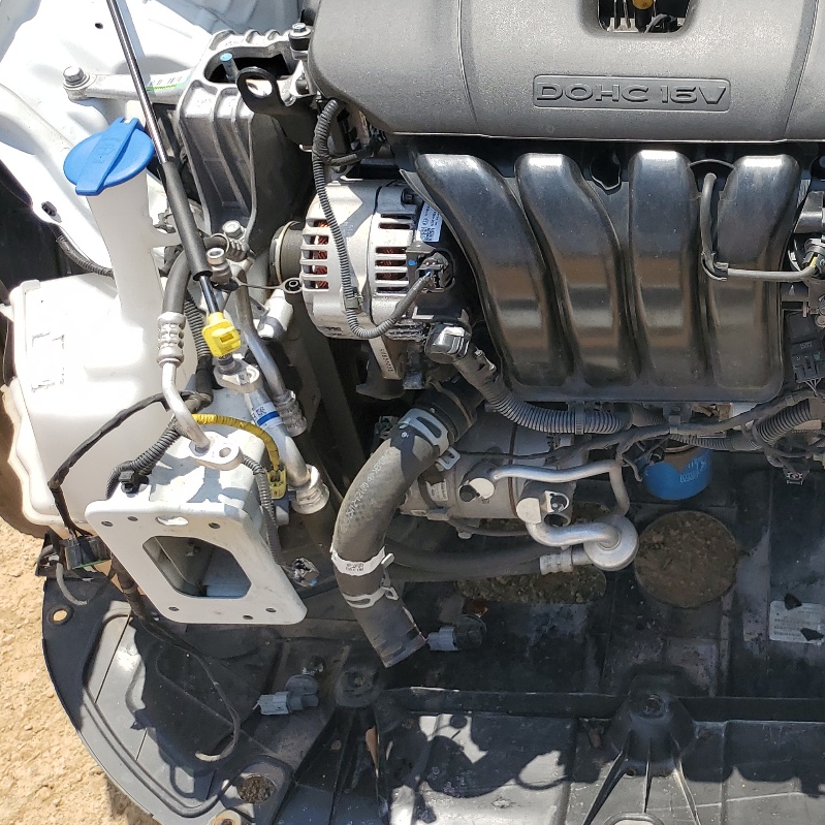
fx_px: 1240
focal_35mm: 46
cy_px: 259
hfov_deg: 33.8
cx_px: 812
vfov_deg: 36.3
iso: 50
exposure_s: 1/2500
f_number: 1.5
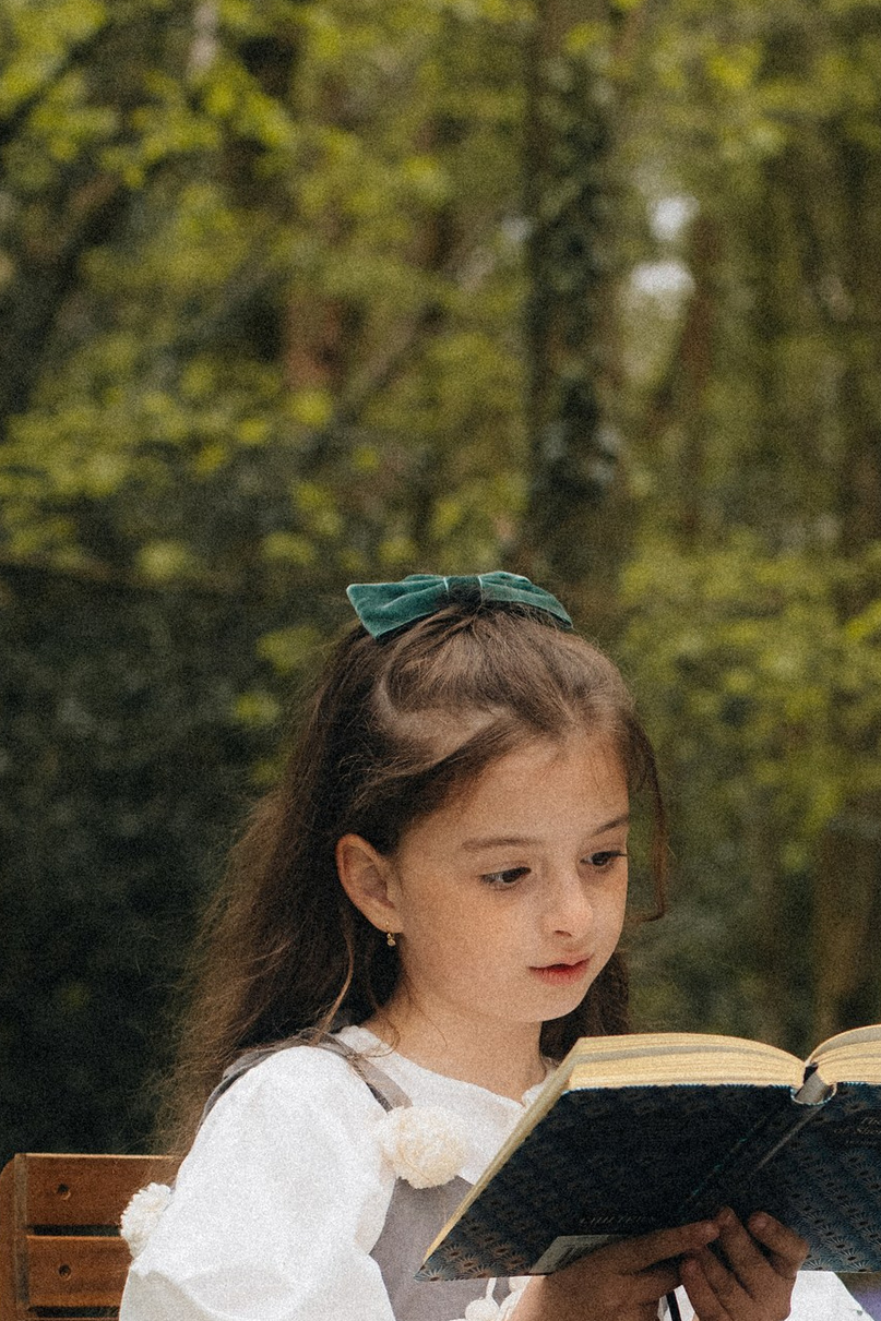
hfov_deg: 12.2
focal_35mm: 111
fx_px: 4075
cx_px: 844
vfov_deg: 17.9
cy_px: 1342
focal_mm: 35
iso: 400
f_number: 2.5
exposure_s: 1/400
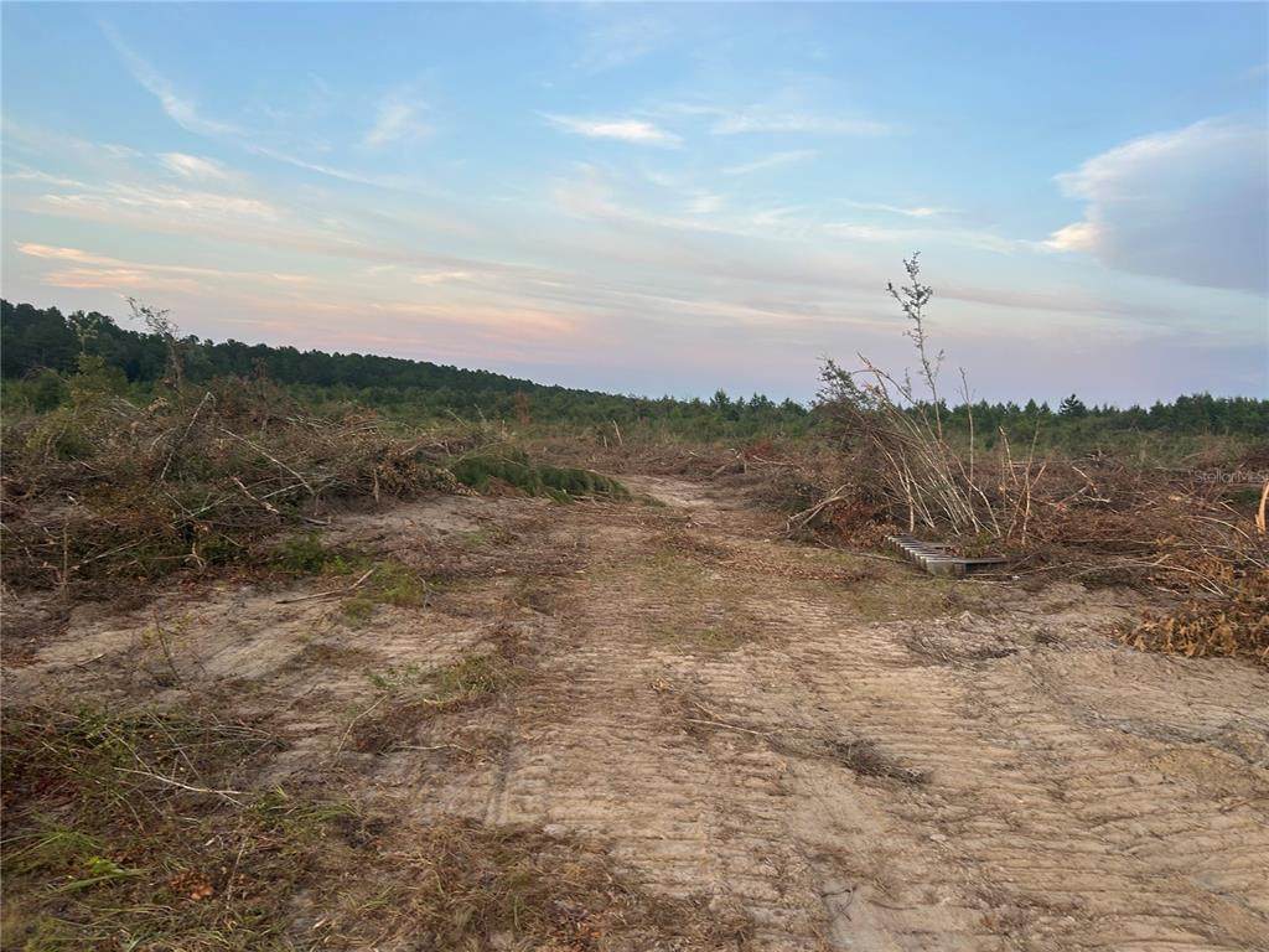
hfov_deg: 67.3
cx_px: 634
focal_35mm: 26
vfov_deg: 53.1
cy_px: 476
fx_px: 953
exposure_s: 1/121
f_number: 1.5
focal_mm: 5.7
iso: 32
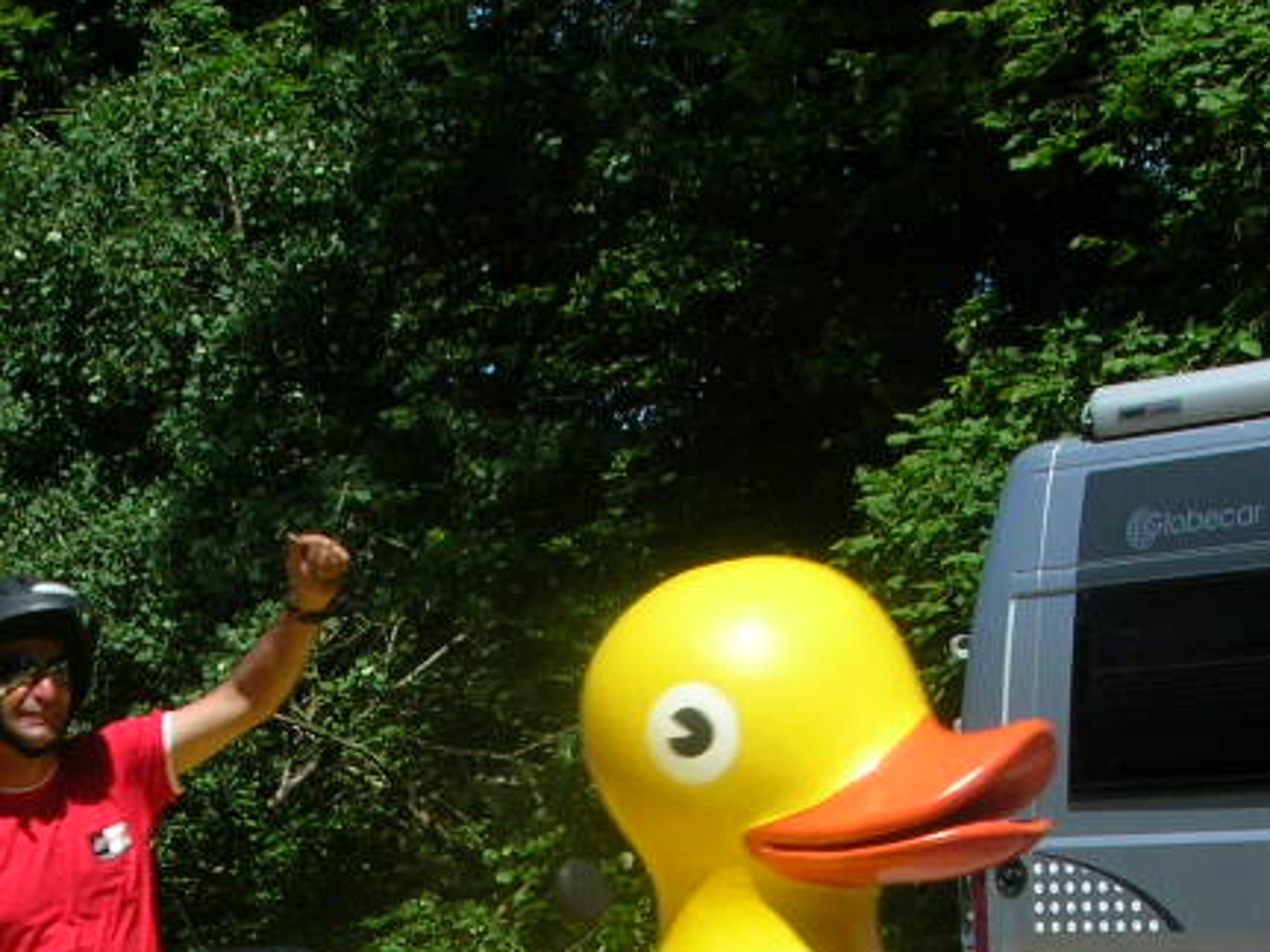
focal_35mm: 83
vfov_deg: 17.2
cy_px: 1064
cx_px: 609
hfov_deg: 23.6
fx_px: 3045
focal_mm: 5.8
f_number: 5.6
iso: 50
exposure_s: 1/314
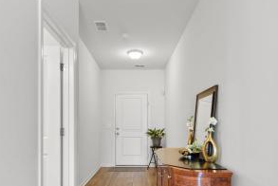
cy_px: 122
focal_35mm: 23
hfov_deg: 76.0
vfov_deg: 54.2
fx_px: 178
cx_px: 134
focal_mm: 10
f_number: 4.5
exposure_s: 2
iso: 100
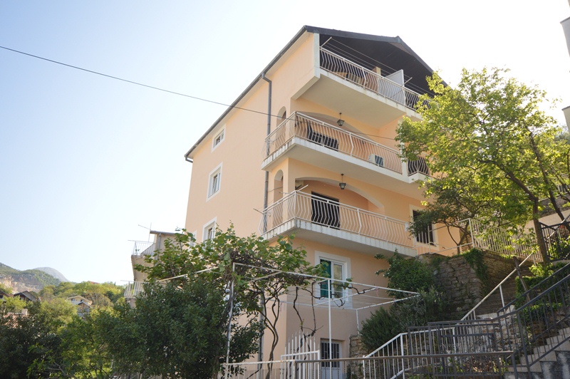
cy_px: 190
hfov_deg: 62.0
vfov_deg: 43.5
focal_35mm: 30
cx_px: 285
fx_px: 475
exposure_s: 1/250
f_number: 8
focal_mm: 20
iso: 400
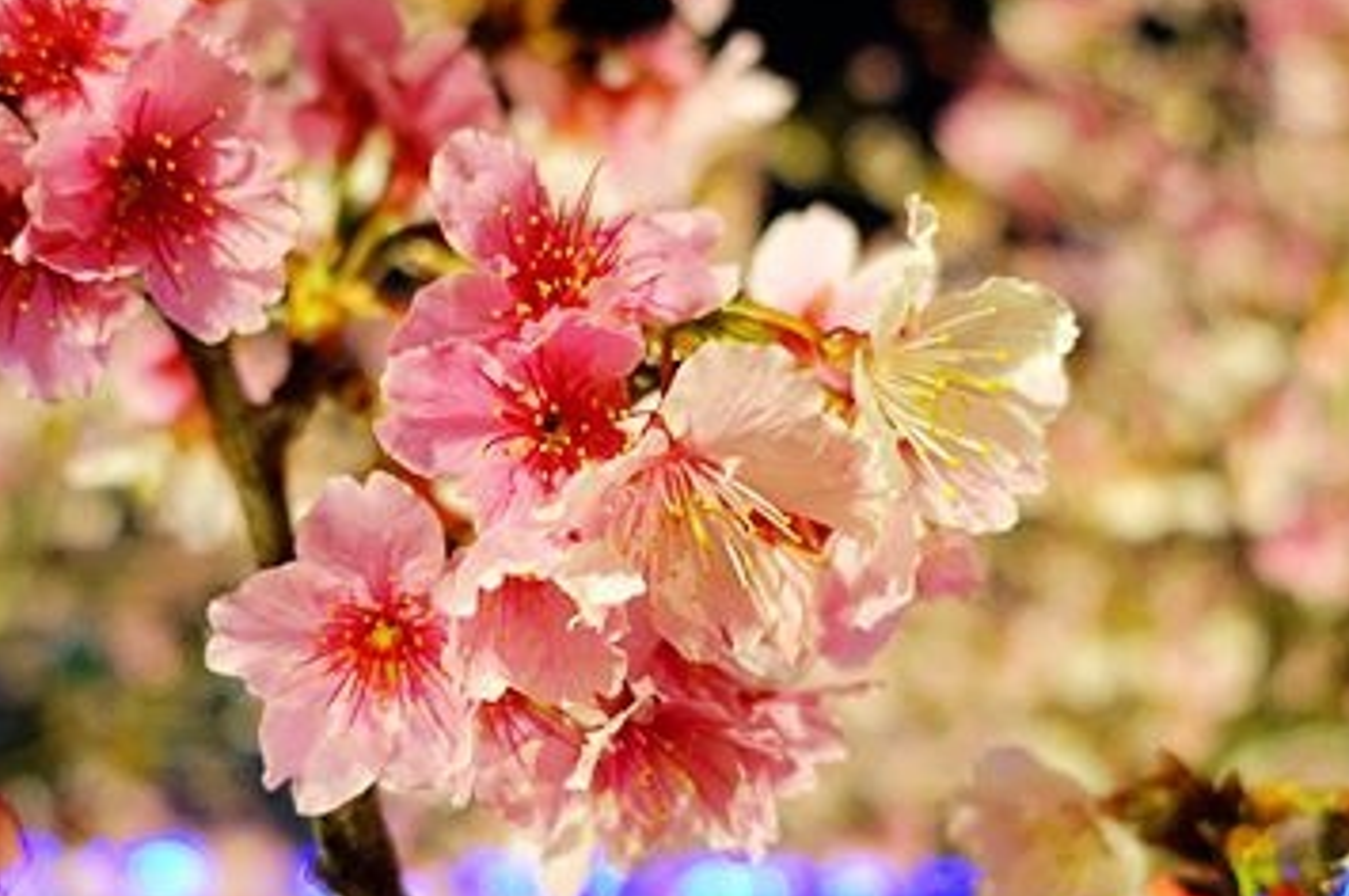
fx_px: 1647
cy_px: 613
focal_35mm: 44
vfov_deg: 30.2
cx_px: 589
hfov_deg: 44.4
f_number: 1.8
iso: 800
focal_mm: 8.8
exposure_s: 1/20
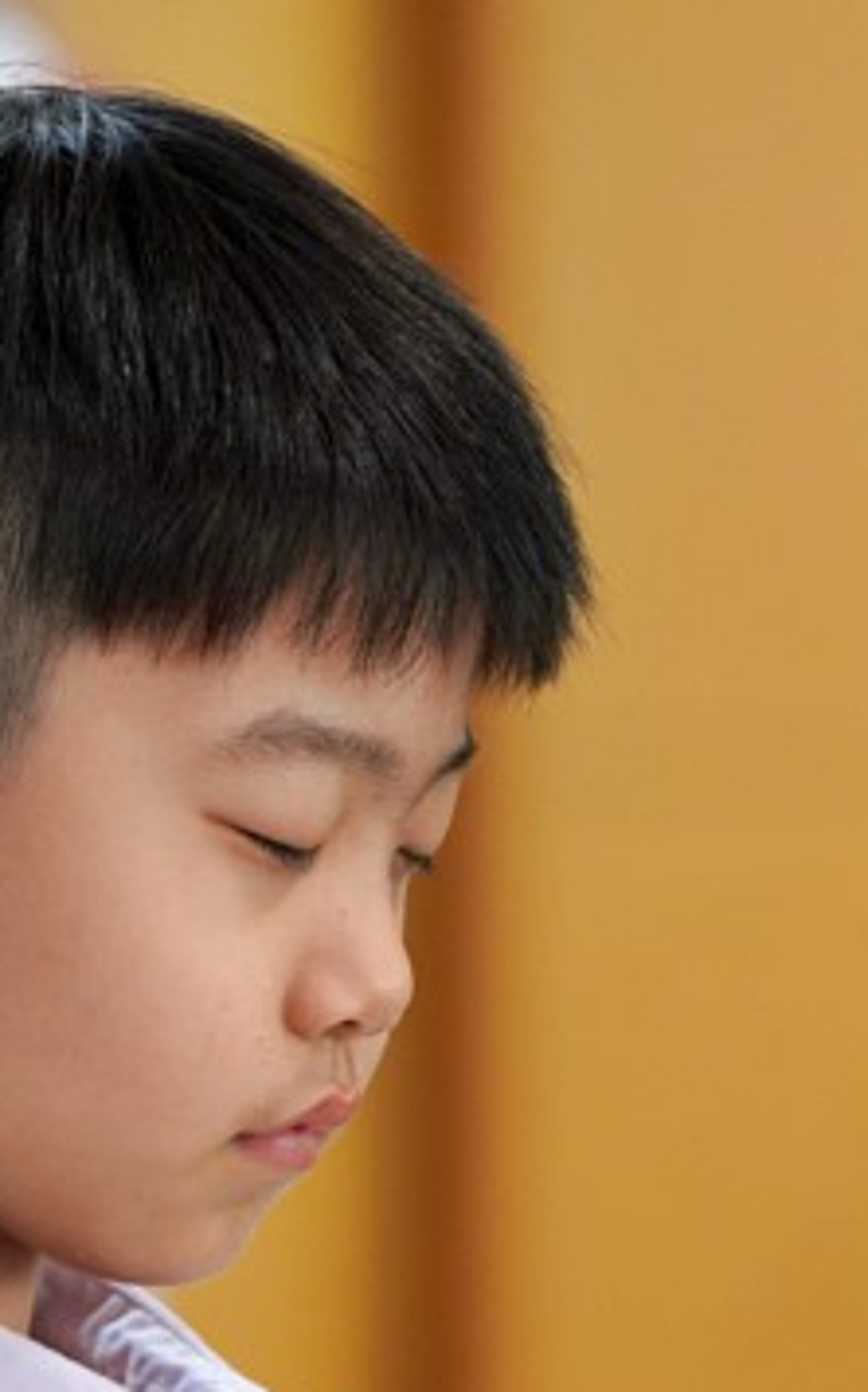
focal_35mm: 508
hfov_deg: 2.6
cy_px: 1048
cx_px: 168
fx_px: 19259
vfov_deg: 4.1
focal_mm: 197
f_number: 4
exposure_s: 1/200
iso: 1000
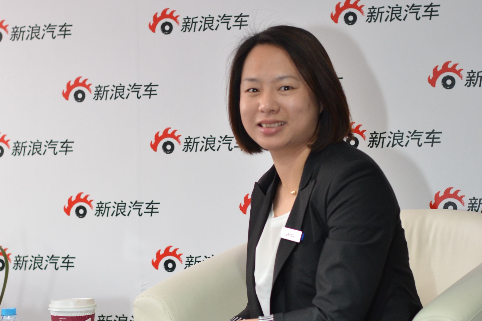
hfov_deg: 37.9
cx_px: 241
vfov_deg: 25.8
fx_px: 703
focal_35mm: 52
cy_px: 160
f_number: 2.8
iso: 800
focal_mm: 35
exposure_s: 1/250
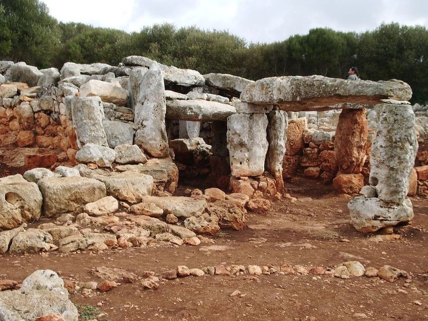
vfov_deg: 29.1
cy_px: 160
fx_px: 618
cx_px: 214
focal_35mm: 50
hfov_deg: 38.2
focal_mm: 8.2
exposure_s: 1/200
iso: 50
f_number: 5
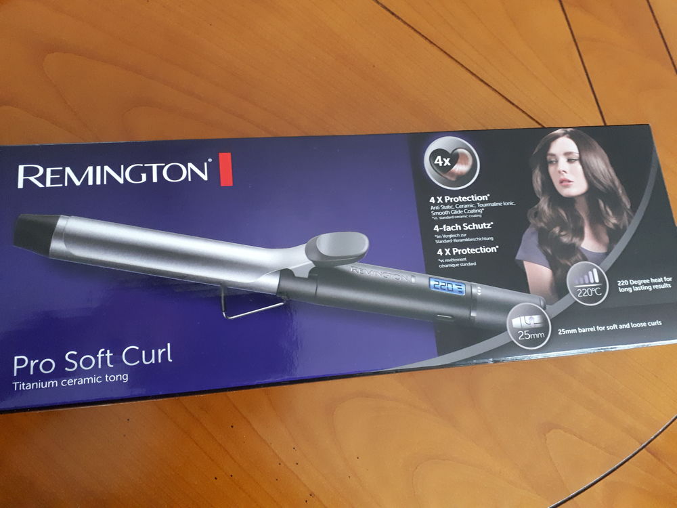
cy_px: 254
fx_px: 528
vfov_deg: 51.4
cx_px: 338
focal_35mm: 27
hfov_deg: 65.3
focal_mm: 3.6
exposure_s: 1/17
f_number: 1.9
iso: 500
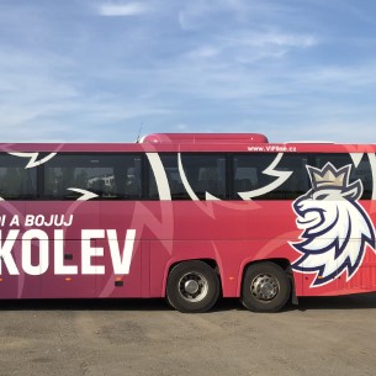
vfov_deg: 32.8
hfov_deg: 31.4
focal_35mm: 52
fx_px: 639
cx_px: 42
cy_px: 210
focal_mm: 3.99
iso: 20
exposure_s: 1/2288
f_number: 1.8
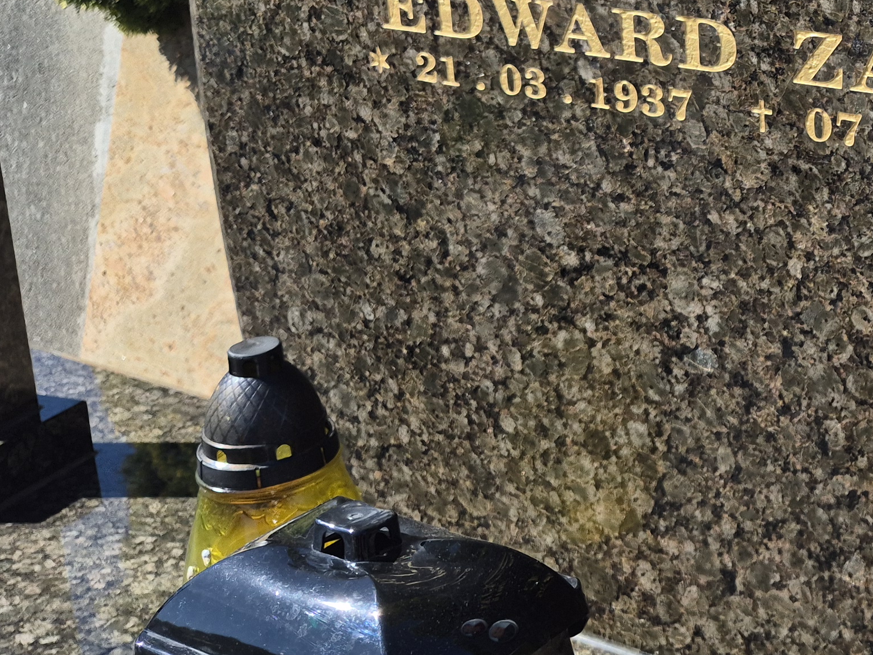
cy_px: 72
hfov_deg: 29.0
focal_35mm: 60
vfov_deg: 23.8
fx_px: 1513
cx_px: 970
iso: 25
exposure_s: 1/1692
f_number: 1.8
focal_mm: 5.4
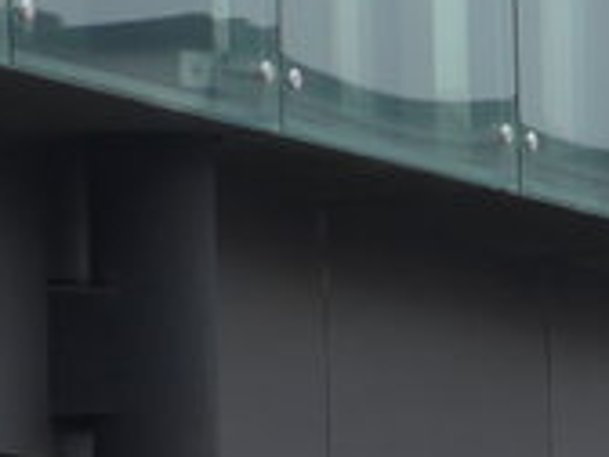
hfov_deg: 3.7
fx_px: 9324
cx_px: 1352
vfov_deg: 2.8
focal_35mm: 530
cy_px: 914
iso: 80
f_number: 4.2
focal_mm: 15
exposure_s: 1/160
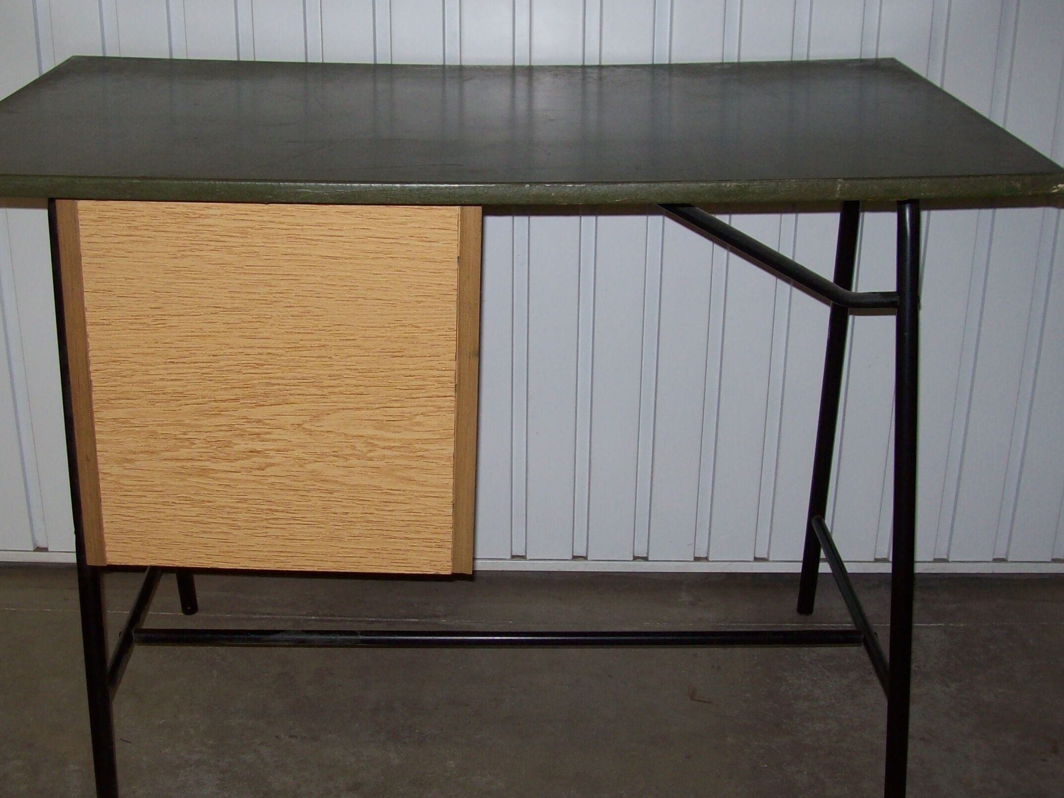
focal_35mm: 48
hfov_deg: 39.6
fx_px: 1475
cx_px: 461
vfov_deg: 30.2
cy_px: 423
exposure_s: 1/64
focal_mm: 6
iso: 80
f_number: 2.7
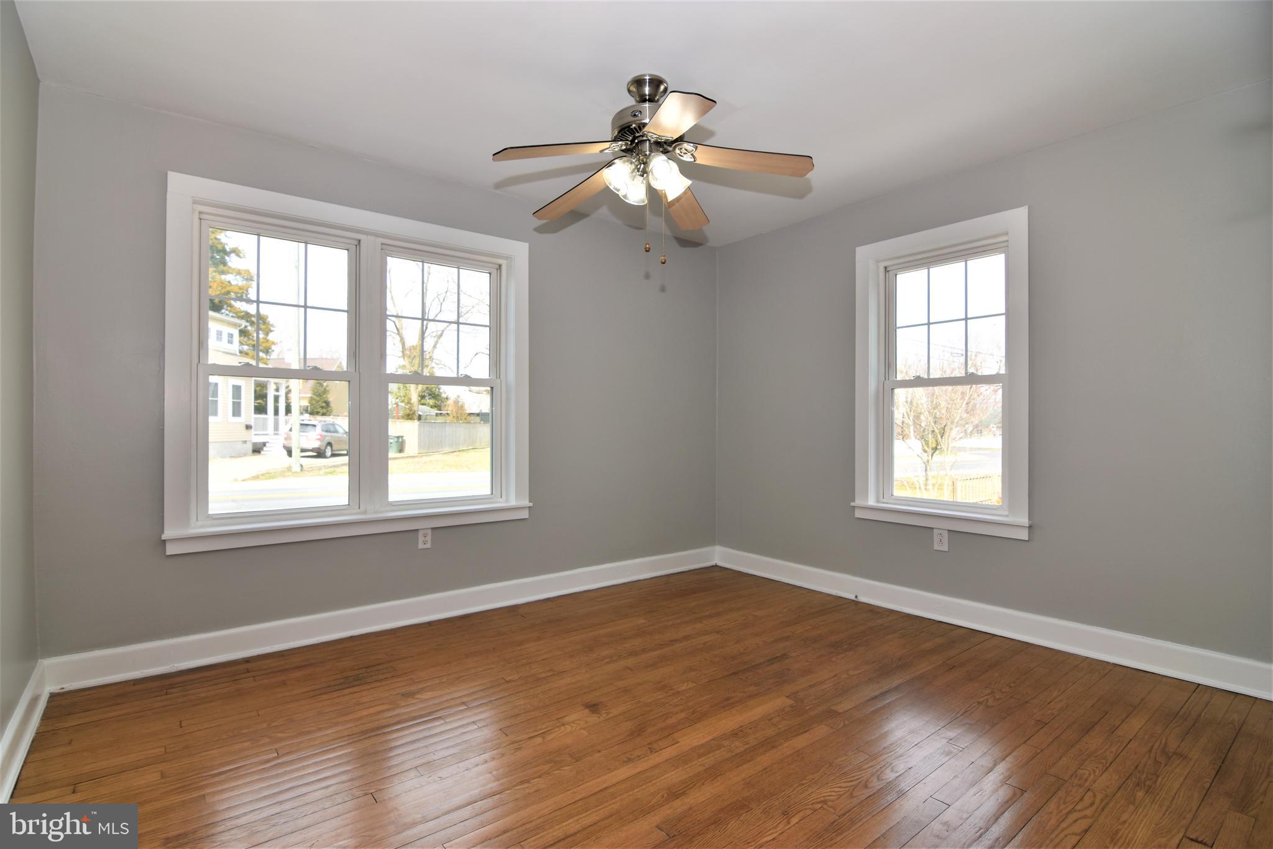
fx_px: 583
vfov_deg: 72.0
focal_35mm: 16
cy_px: 424
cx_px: 636
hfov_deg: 95.0
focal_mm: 11
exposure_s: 1/100
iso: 100
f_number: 5
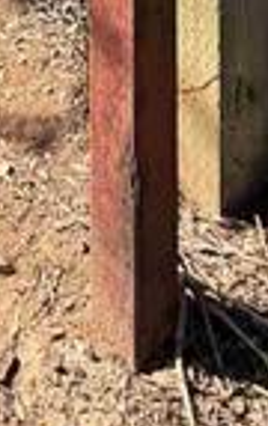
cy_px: -676
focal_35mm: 106
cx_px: -247
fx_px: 1233
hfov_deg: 11.3
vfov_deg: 13.1
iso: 25
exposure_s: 1/770
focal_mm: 2.22
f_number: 2.2
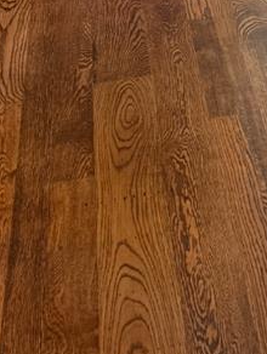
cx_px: 542
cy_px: -455
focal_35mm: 123
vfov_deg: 12.8
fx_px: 1261
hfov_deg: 11.0
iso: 80
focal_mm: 6.76
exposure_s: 1/126
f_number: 1.78
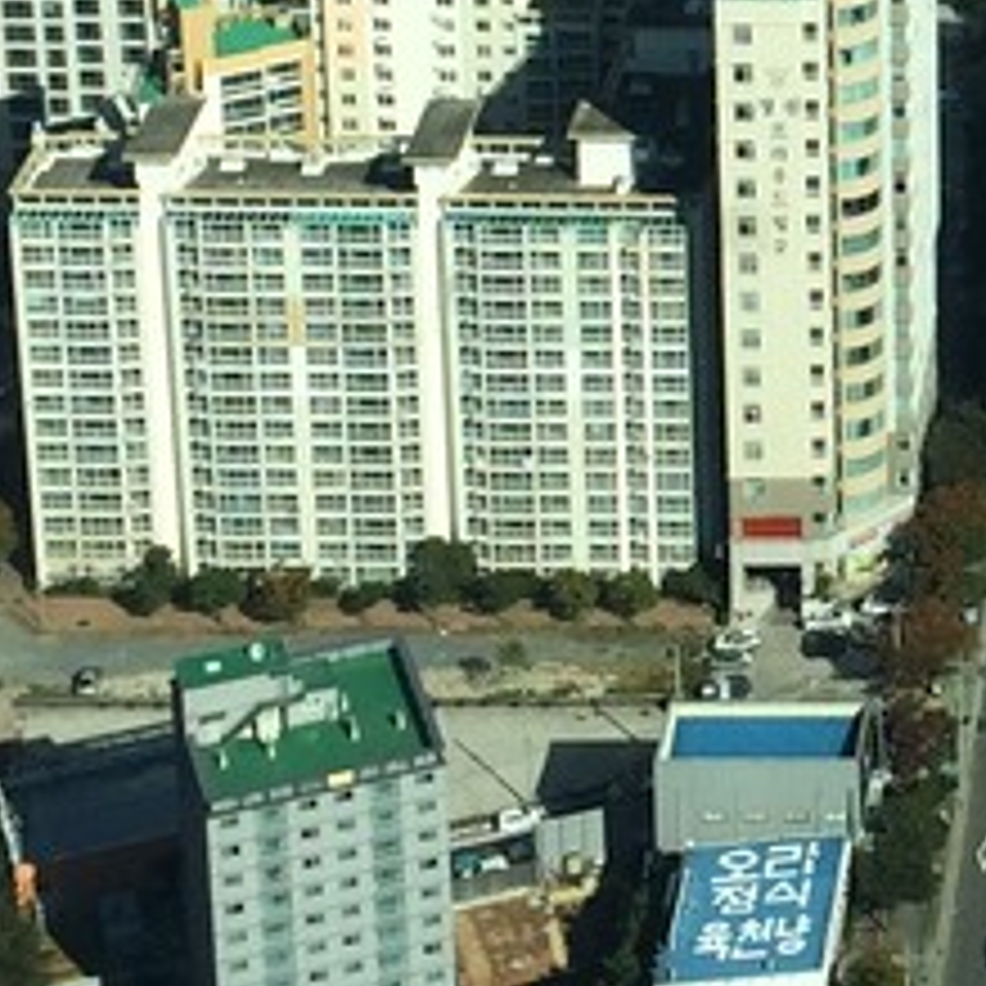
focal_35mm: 155
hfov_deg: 10.7
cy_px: -527
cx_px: 1612
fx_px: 4995
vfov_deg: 10.8
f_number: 2.2
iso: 32
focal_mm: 4.12
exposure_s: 1/1325
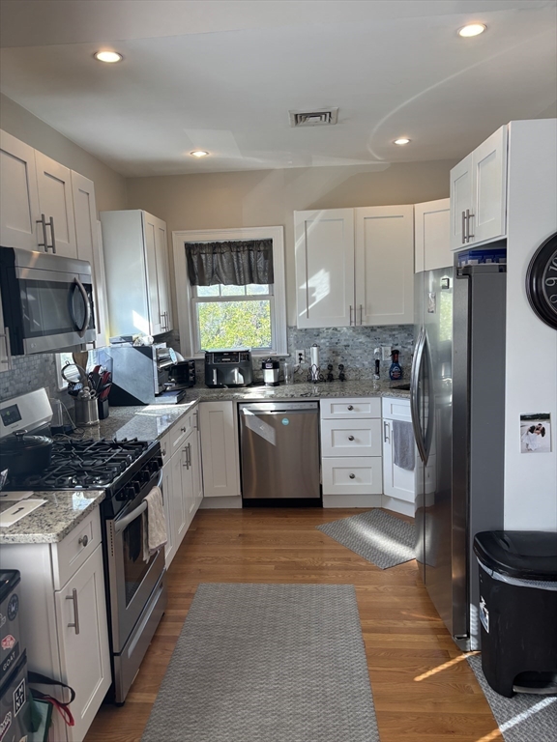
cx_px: 278
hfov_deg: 53.1
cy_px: 371
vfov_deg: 67.3
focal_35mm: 26
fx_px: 558
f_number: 1.6
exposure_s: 1/120
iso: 64
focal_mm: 5.96
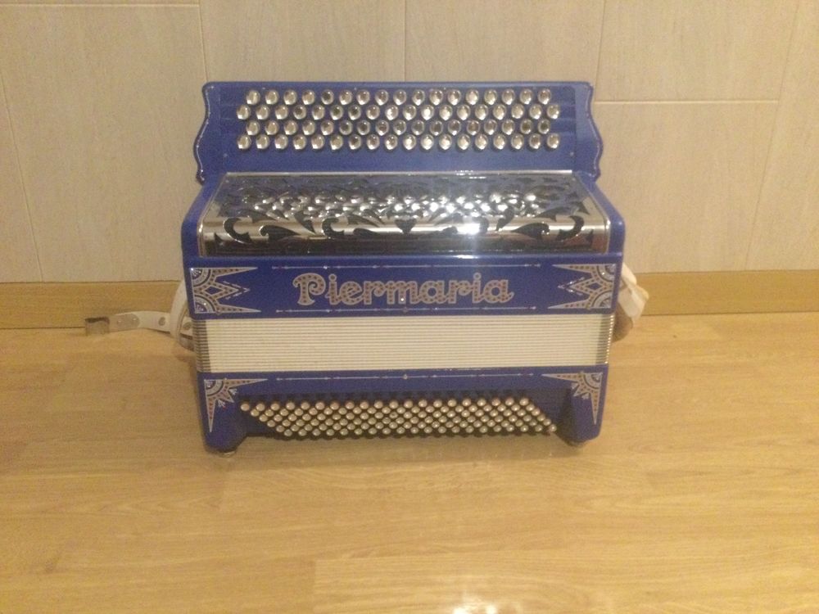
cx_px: 410
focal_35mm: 31
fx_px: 733
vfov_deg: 45.4
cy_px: 307
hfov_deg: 58.4
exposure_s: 1/17
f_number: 2.4
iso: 640
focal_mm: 3.3
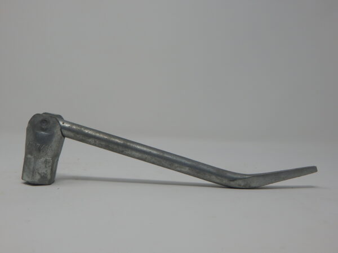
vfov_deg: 33.6
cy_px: 126
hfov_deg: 43.9
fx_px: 420
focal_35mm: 43
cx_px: 169
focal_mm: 7.7
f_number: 3.6
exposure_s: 1/200
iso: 125
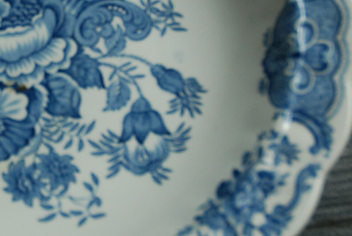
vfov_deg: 11.4
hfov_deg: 16.6
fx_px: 1180
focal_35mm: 120
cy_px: 34
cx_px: -2
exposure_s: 1/60
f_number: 3.8
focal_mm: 27
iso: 400
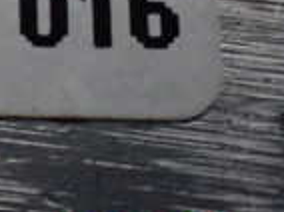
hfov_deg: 14.8
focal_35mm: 127
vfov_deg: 10.8
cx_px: -88
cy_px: -188
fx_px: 1040
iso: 640
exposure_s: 1/125
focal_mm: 5.4
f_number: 2.3
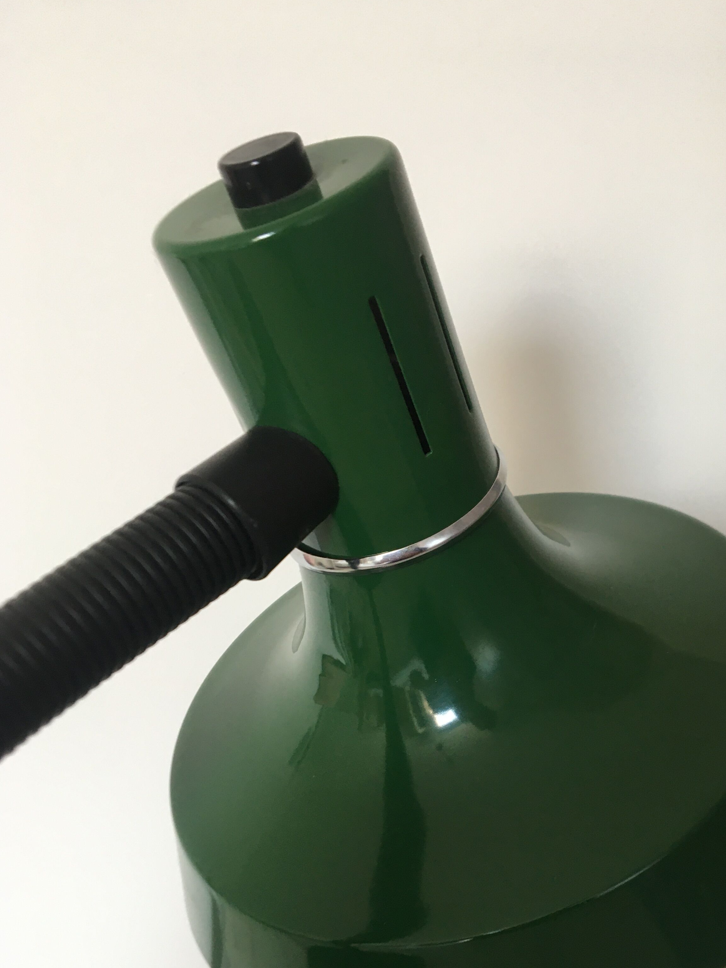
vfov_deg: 48.4
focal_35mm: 38
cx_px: 451
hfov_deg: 37.5
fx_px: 1063
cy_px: 620
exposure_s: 1/30
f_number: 2.2
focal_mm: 4.15
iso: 50
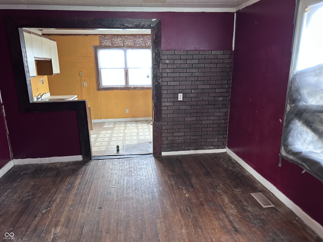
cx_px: 162
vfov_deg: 56.8
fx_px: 224
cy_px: 121
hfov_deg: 71.6
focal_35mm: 24
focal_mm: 6.86
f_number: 1.78
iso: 400
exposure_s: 1/60
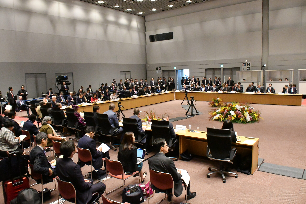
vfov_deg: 47.9
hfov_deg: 67.4
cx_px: 153
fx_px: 229
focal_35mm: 27
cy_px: 102
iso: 16000
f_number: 5.6
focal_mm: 18
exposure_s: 1/125
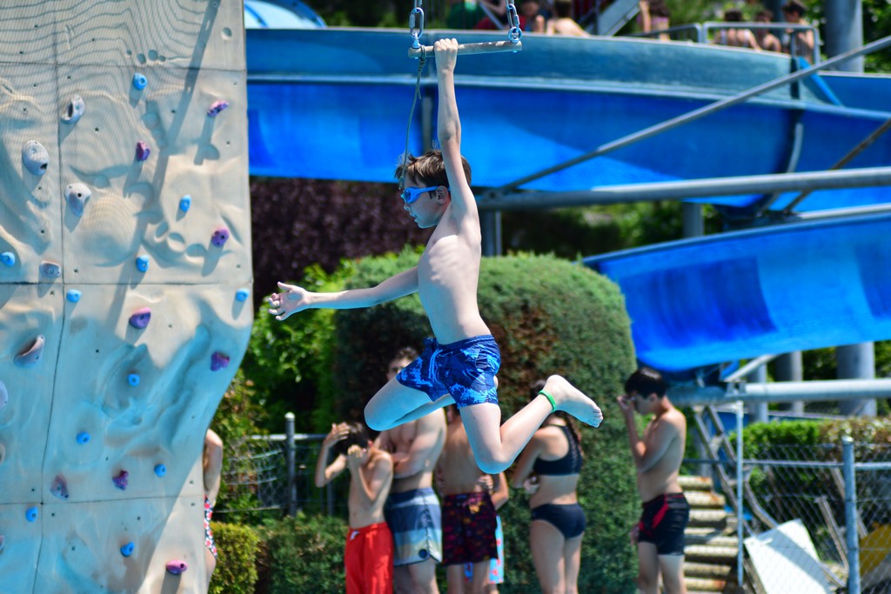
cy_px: 297
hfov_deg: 12.5
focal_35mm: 165
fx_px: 4084
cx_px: 446
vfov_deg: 8.3
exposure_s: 1/1600
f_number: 4
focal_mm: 110
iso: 250
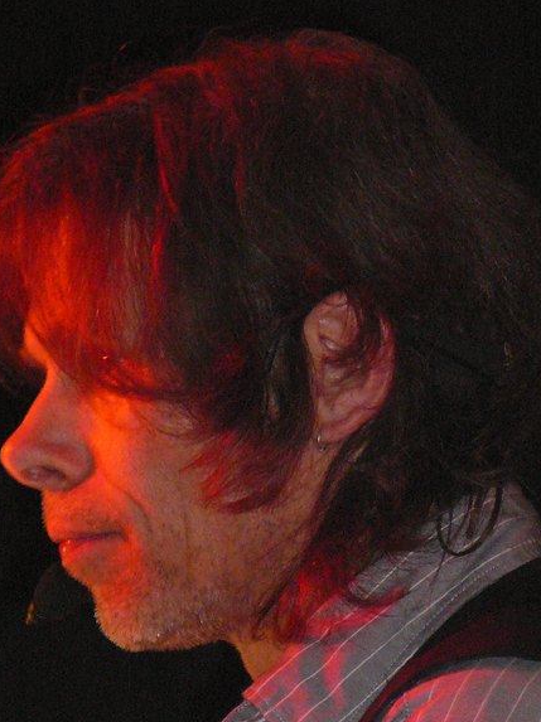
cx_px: 207
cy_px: 485
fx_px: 8345
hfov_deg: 3.7
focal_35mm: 400
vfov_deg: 5.0
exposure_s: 1/30
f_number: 4.1
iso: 400
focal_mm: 34.1
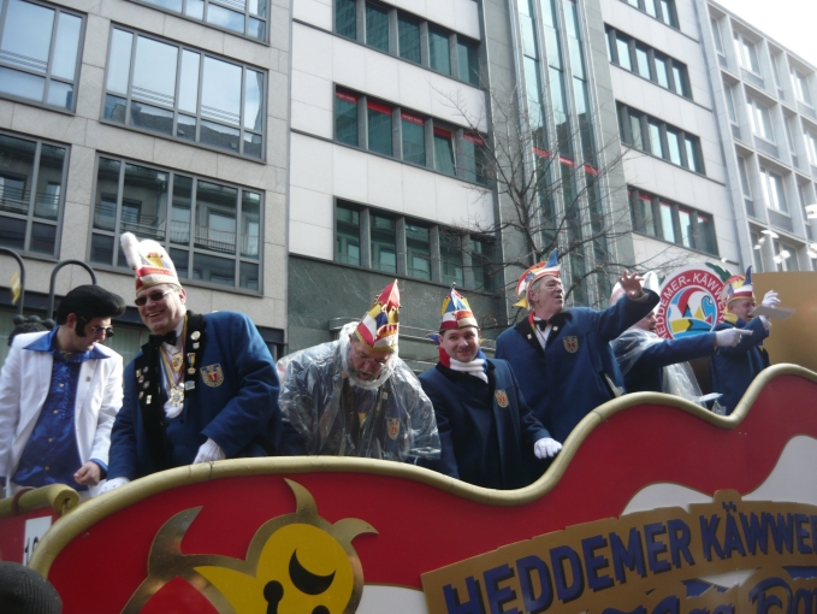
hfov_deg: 53.9
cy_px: 304
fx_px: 803
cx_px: 407
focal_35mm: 34
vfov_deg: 41.8
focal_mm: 5.5
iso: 100
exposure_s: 1/160
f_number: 2.8
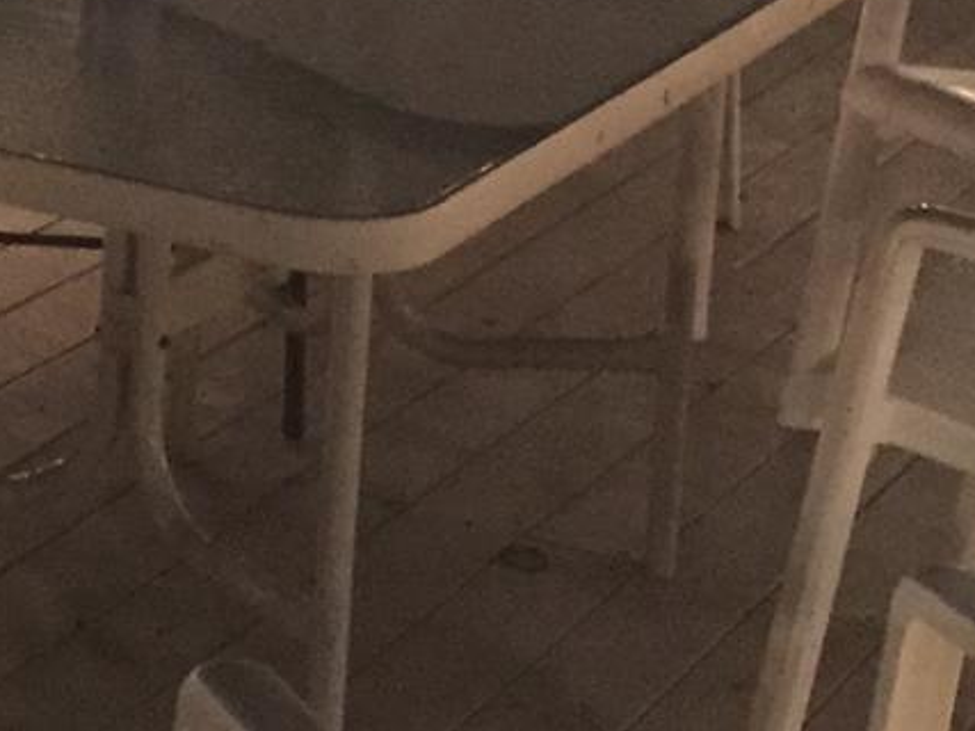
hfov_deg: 13.9
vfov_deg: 10.2
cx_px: -48
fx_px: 3914
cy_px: -473
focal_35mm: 139
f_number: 2.2
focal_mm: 4.15
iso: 640
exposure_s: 1/15
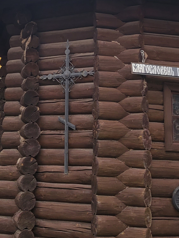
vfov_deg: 26.6
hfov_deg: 21.0
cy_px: 14
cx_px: 72
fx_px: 483
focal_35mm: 70
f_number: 1.8
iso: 50
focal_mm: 5.4
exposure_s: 1/120
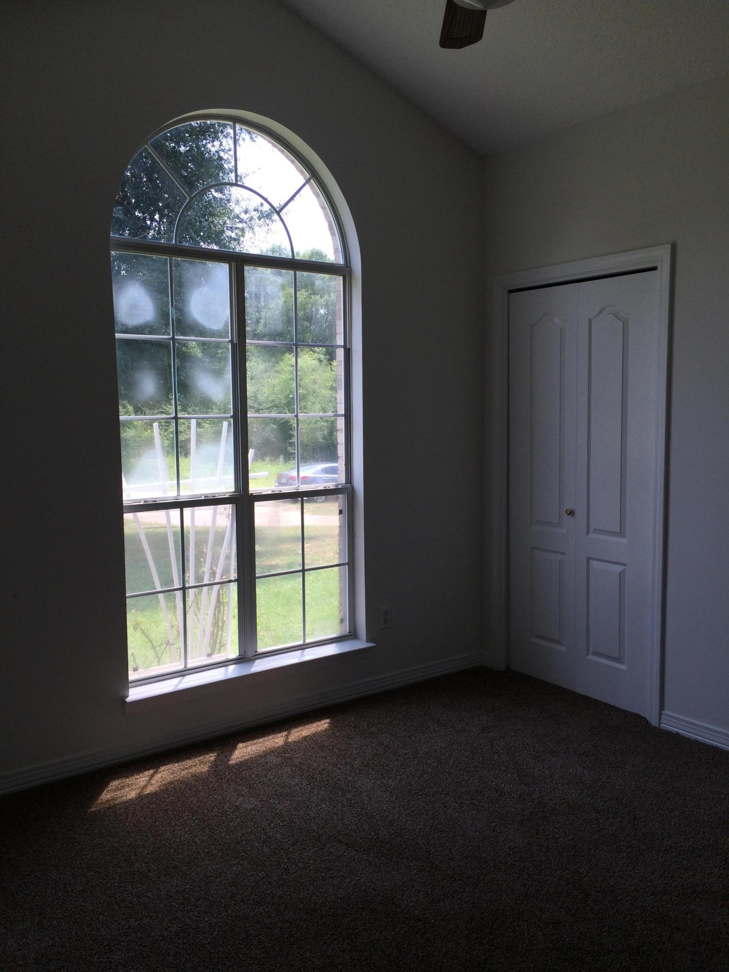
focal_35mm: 29
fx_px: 814
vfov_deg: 61.7
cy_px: 486
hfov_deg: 48.2
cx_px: 364
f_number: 2.2
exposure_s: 1/357
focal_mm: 4.15
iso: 32
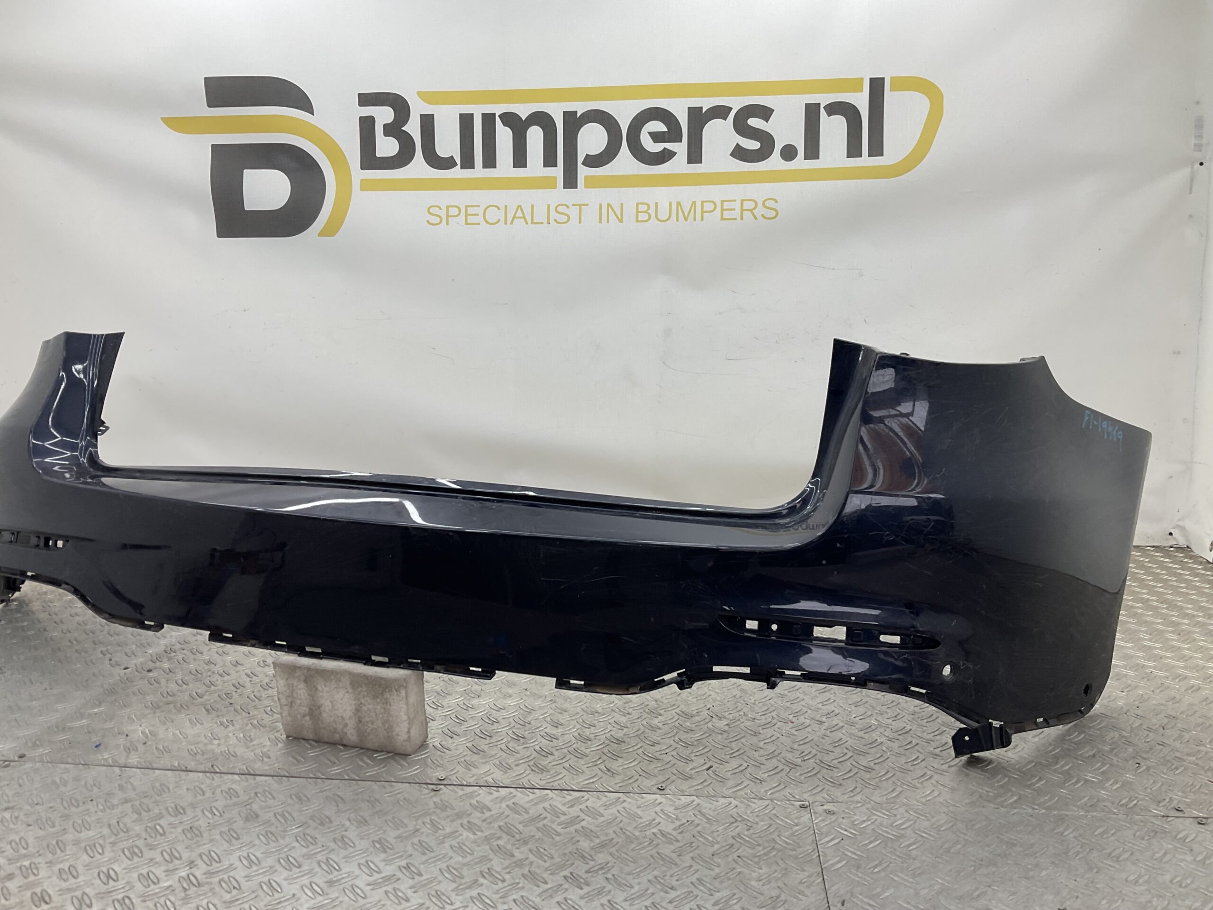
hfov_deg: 61.7
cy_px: 455
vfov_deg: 48.2
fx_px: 1016
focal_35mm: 29
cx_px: 606
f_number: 1.8
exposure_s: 1/120
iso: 25
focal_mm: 3
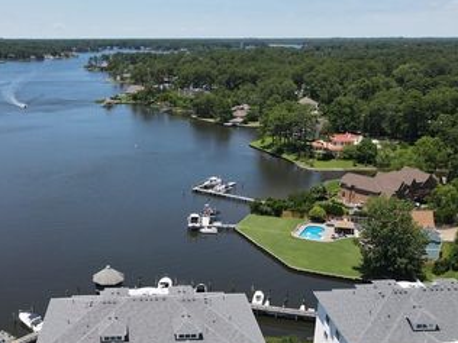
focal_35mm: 38
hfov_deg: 48.5
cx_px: 172
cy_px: 237
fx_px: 503
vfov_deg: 37.2
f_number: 2.8
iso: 100
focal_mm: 4.5
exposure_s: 1/640
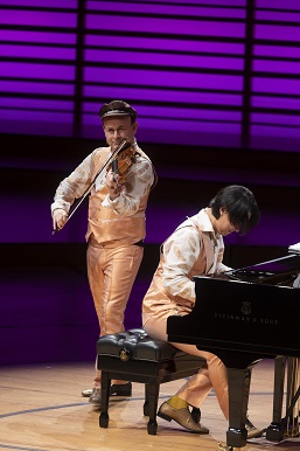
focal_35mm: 350
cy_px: 231
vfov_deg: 5.9
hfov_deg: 3.9
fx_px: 4379
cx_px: 174
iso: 1600
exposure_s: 1/200
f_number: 4
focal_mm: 300
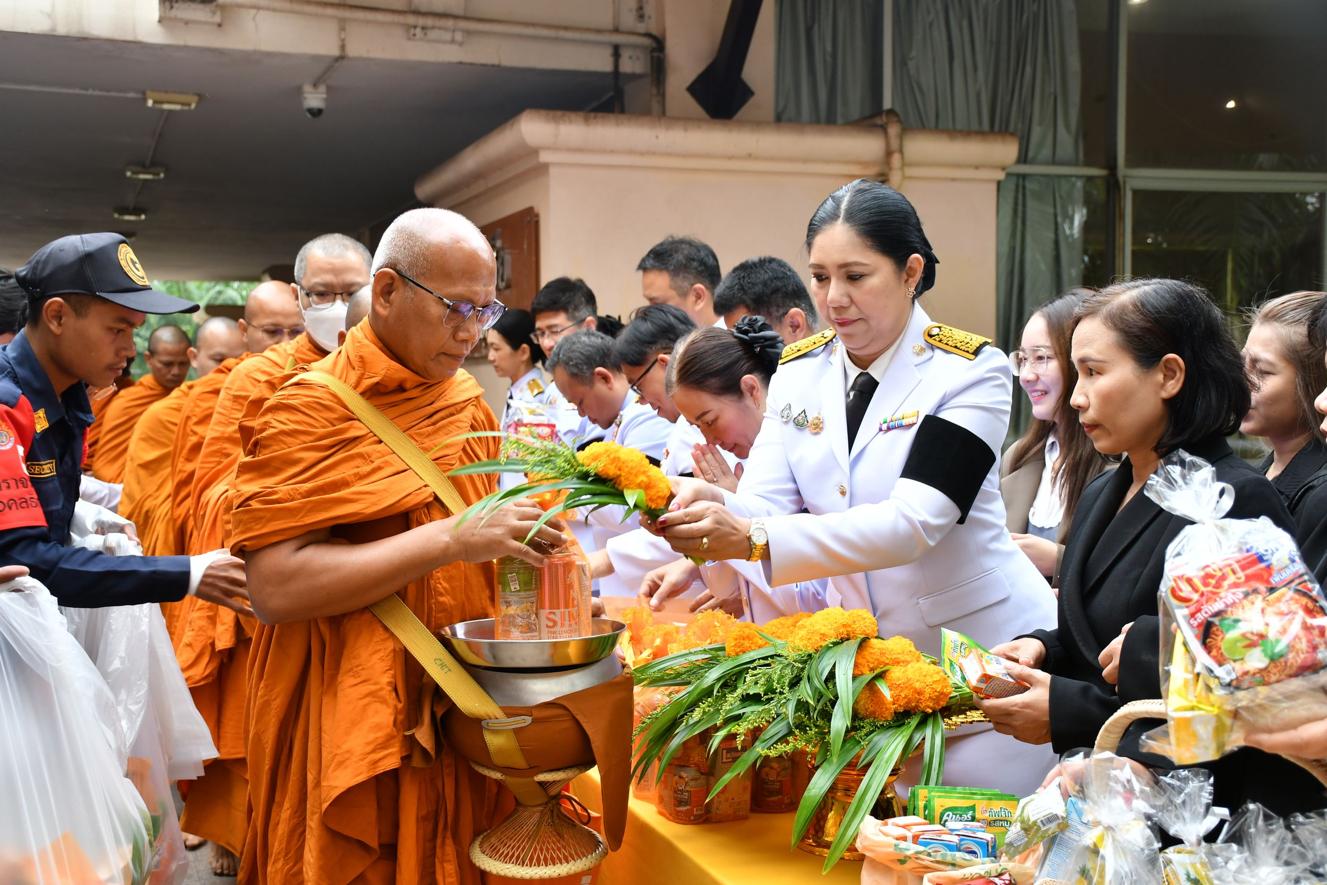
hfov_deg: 41.1
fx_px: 1769
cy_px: 442
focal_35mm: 48
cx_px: 664
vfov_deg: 28.1
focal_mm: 32
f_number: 5.6
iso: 500
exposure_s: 1/200
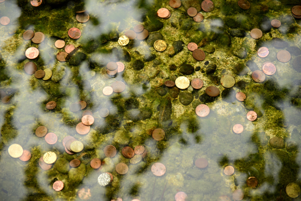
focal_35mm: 120
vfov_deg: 11.4
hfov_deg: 17.1
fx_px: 1004
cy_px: 100
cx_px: 150
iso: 100
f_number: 4
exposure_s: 1/30
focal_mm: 120
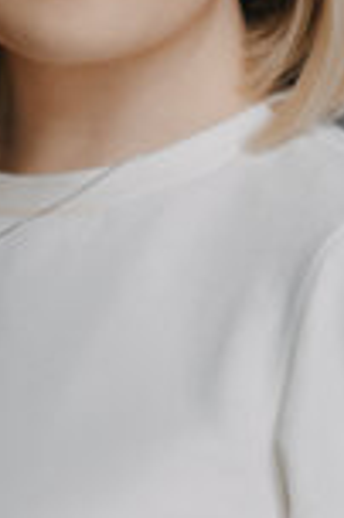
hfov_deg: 4.9
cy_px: 573
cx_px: 89
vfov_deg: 7.4
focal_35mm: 278
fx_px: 3993
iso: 100
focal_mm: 50
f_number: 2.2
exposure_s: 1/125
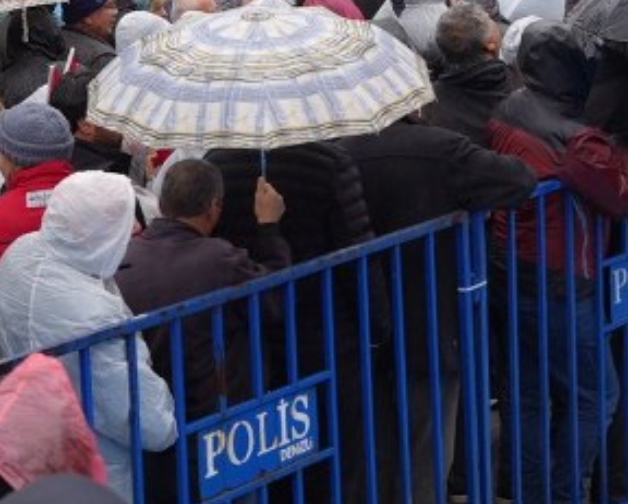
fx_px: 2419
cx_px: 630
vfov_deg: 11.6
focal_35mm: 130
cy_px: -157
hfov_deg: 14.6
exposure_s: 1/250
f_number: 4
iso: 100
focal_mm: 26.3
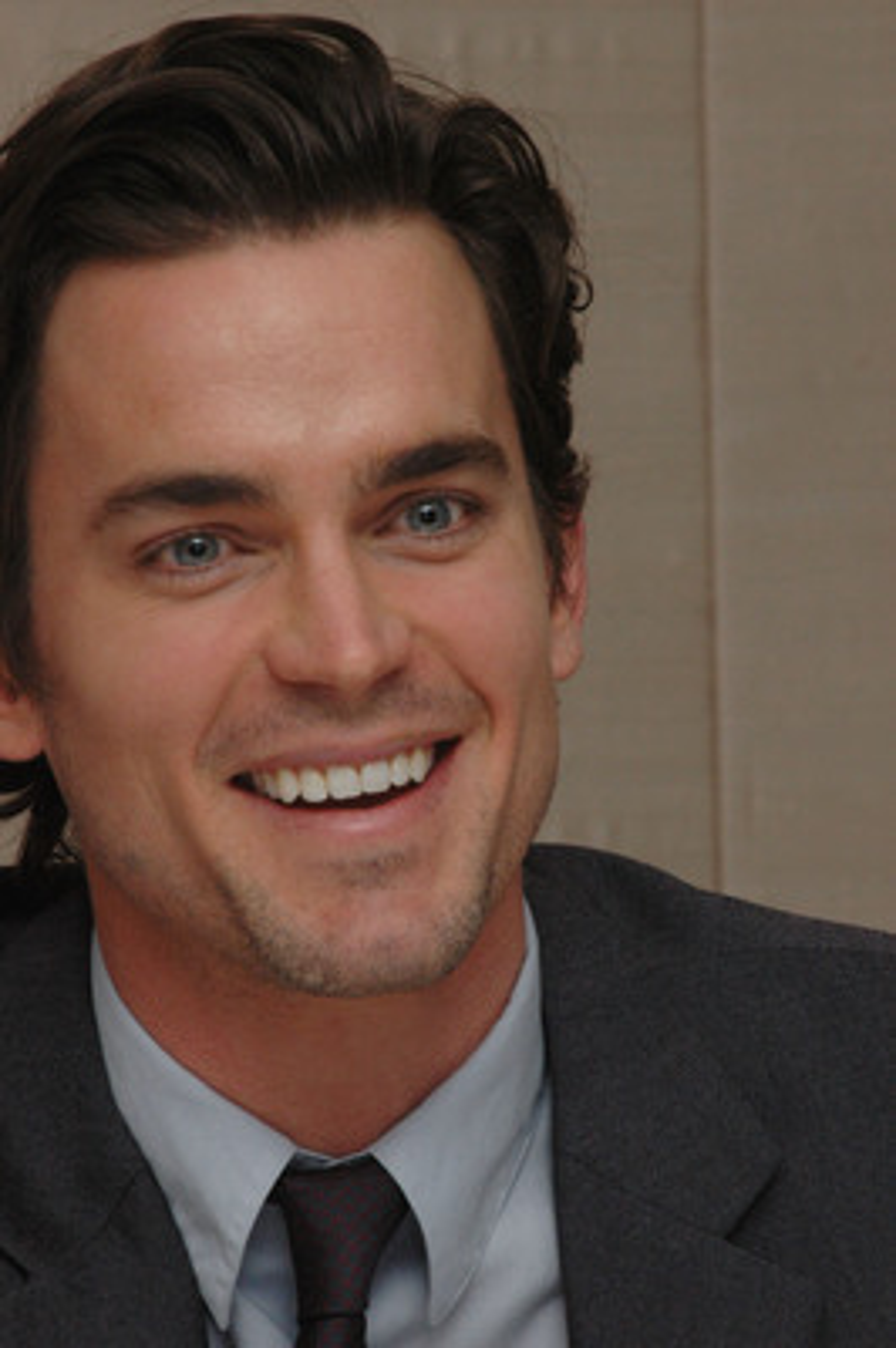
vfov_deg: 8.9
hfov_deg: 5.9
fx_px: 8694
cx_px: 448
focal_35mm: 232
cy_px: 674
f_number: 14
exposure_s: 1/160
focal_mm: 155
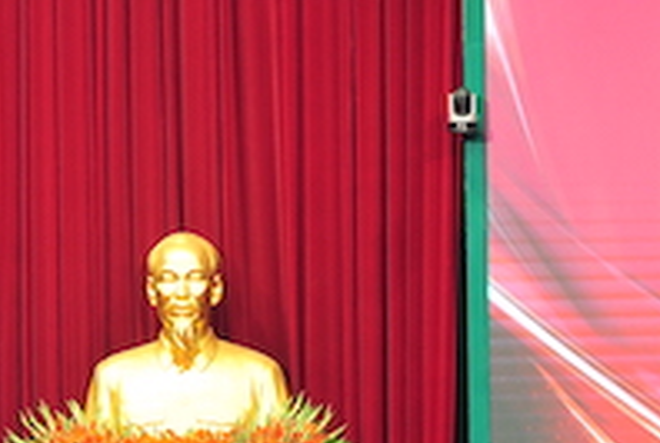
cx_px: 830
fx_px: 5200
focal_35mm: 283
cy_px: 373
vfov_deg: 4.9
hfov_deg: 7.2
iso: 1000
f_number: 3.2
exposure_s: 1/160
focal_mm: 70
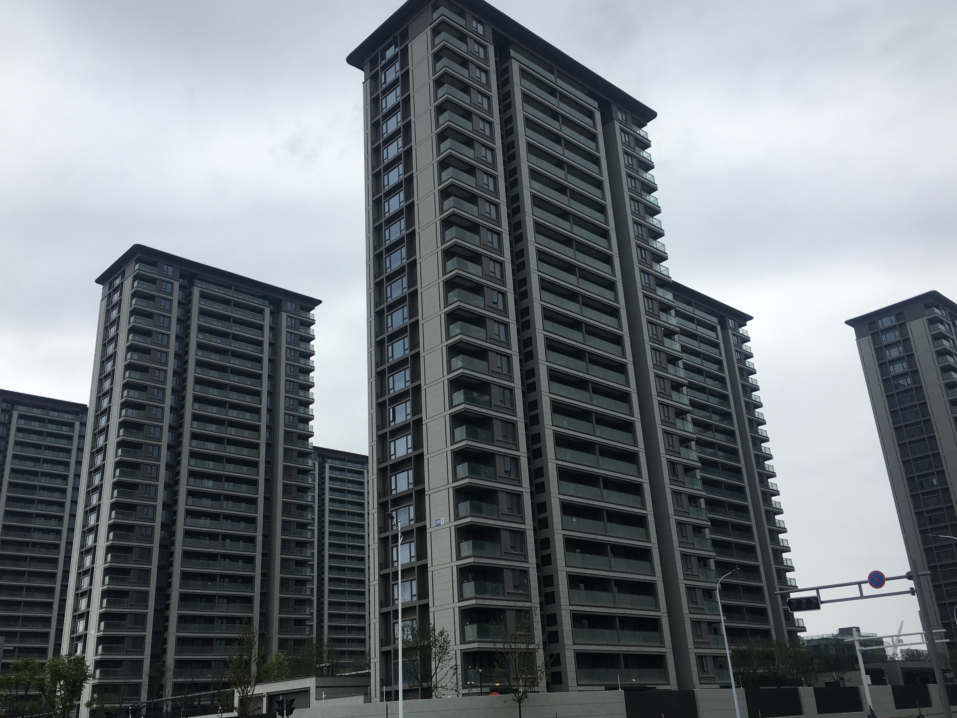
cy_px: 367
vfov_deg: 44.2
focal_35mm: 32
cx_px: 459
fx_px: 885
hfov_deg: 56.8
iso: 25
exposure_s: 1/1083
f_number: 2.2
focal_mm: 4.15
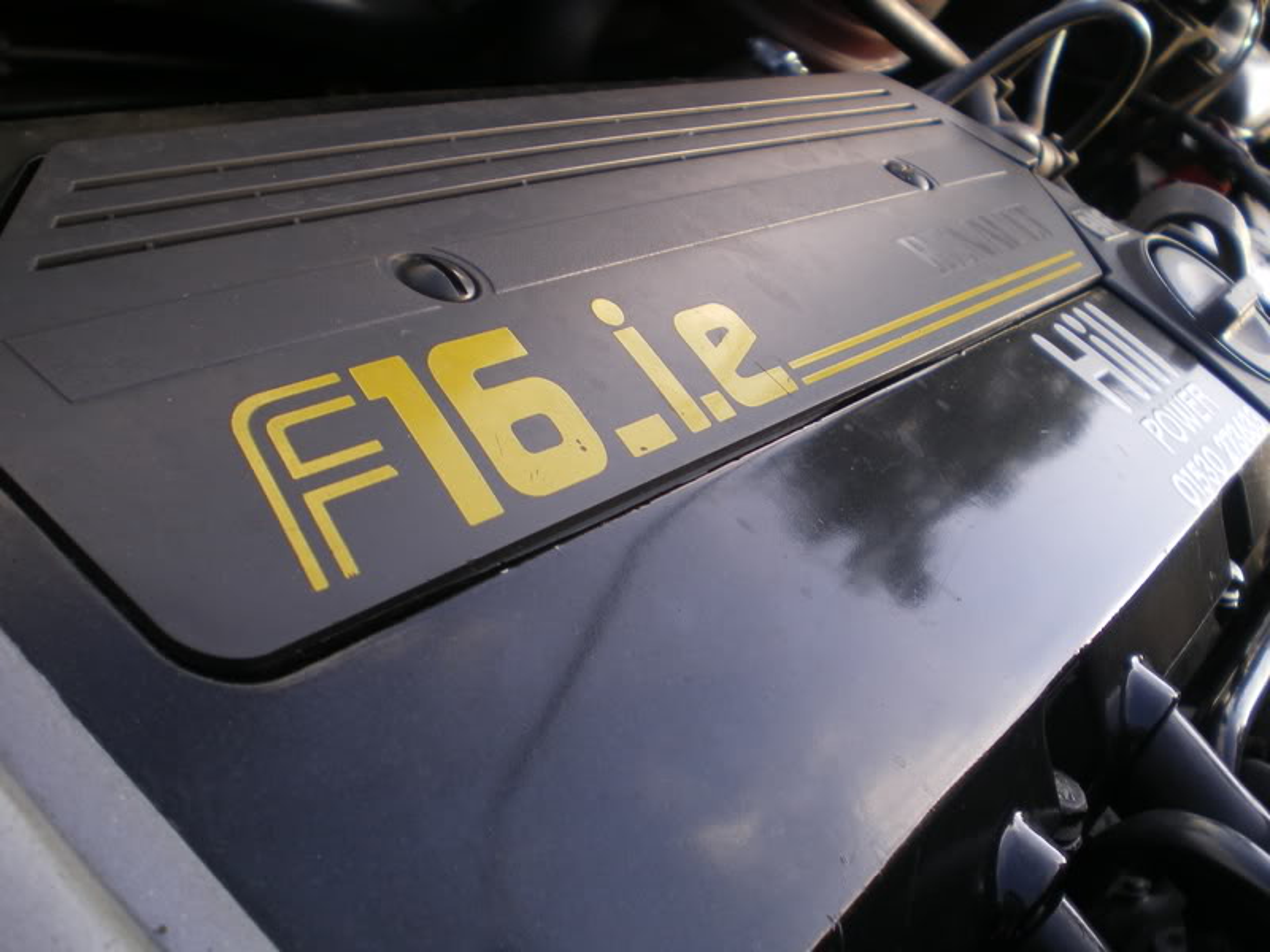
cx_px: 635
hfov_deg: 49.0
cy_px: 476
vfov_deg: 37.7
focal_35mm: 38
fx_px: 1394
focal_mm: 6.3
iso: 64
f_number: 3.1
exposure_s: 1/100
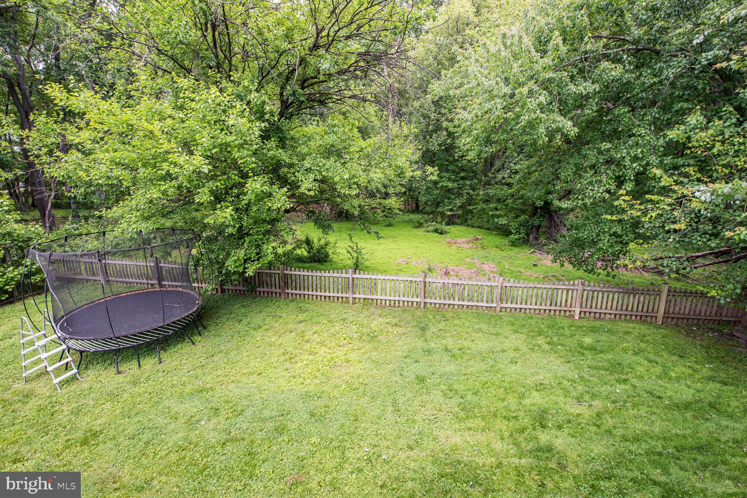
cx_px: 374
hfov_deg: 104.3
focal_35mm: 14
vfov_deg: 81.2
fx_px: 290
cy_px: 249
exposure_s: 1/200
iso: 200
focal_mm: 14
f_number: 8
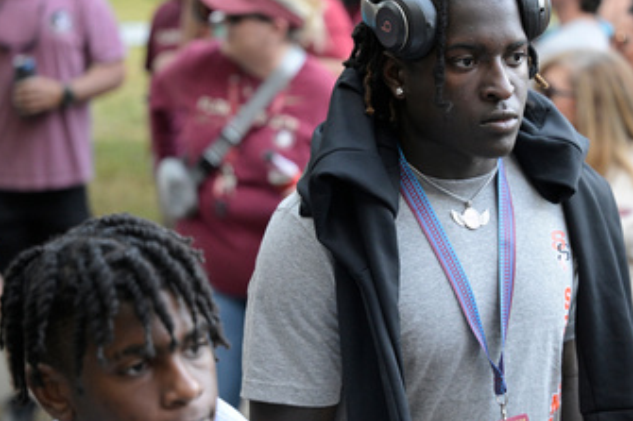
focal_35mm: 107
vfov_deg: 12.8
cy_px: 243
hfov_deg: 19.1
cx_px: 397
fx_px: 1880
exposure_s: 1/1000
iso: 2200
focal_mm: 70
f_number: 2.8
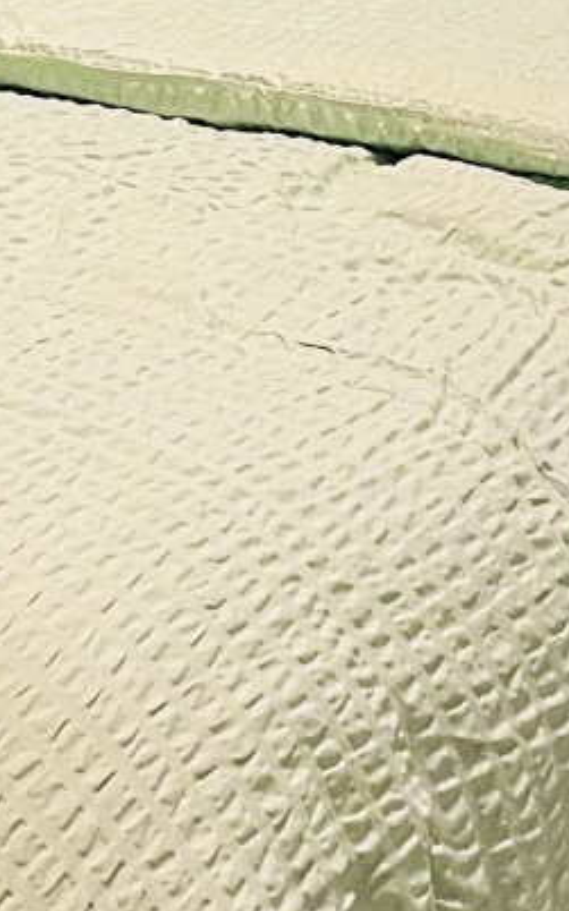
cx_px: 41
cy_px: -79
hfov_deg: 9.5
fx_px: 3402
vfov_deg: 14.9
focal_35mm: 137
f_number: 1.6
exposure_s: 1/60
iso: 160
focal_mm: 4.2
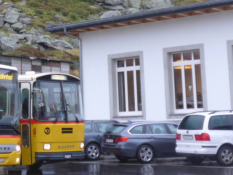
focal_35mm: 109
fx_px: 734
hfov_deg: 17.2
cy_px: 11
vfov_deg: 13.4
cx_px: -52
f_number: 2.8
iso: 125
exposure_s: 1/60
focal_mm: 9
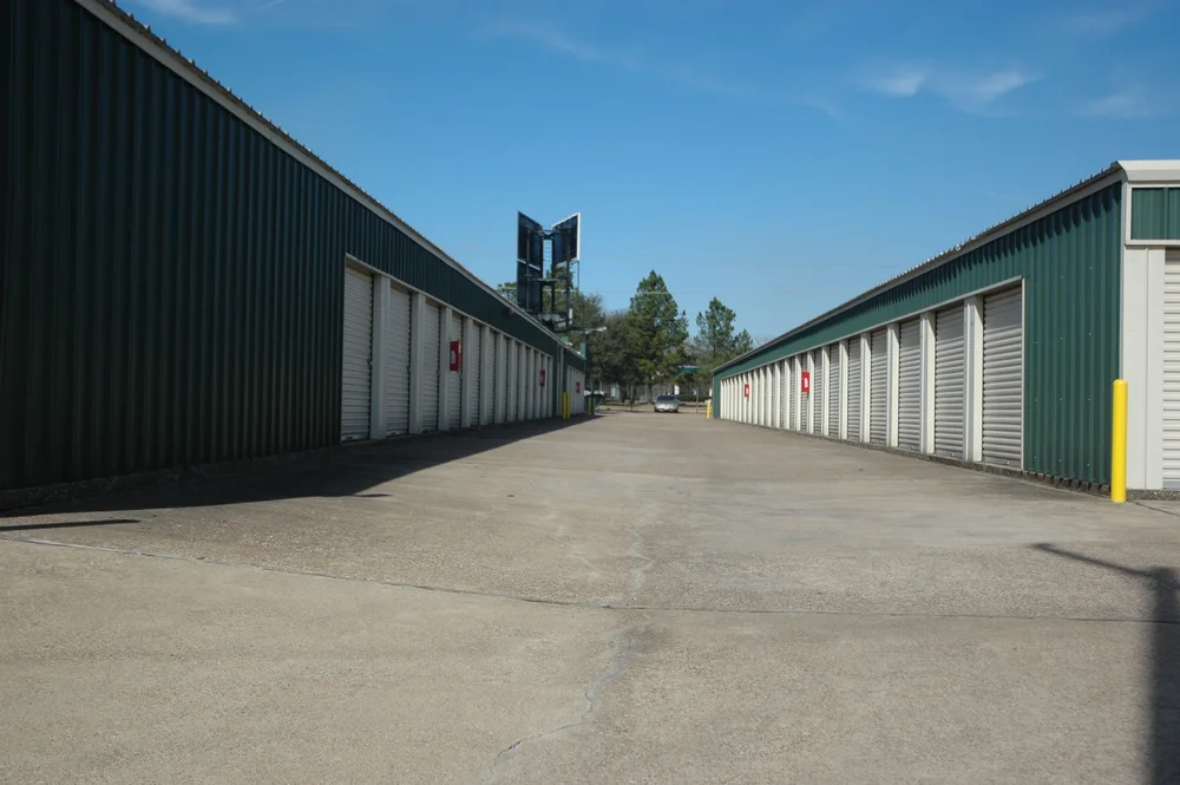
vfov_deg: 30.8
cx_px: 590
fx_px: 1425
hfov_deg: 45.0
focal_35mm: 44
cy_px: 392
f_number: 4
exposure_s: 1/2000
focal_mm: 29
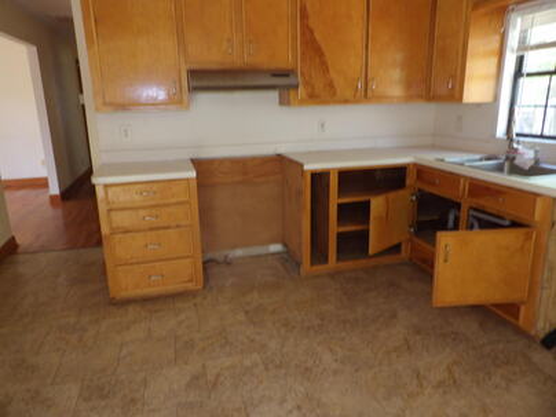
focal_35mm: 24
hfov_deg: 71.6
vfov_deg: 56.8
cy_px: 208
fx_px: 385
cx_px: 278
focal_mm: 4.3
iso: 200
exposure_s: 1/33
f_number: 3.2
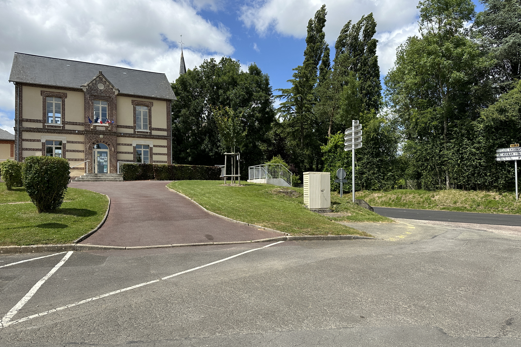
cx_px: 261
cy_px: 184
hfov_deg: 71.5
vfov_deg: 51.3
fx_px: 362
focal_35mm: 25
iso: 80
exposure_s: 1/4762
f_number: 1.78
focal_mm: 6.86
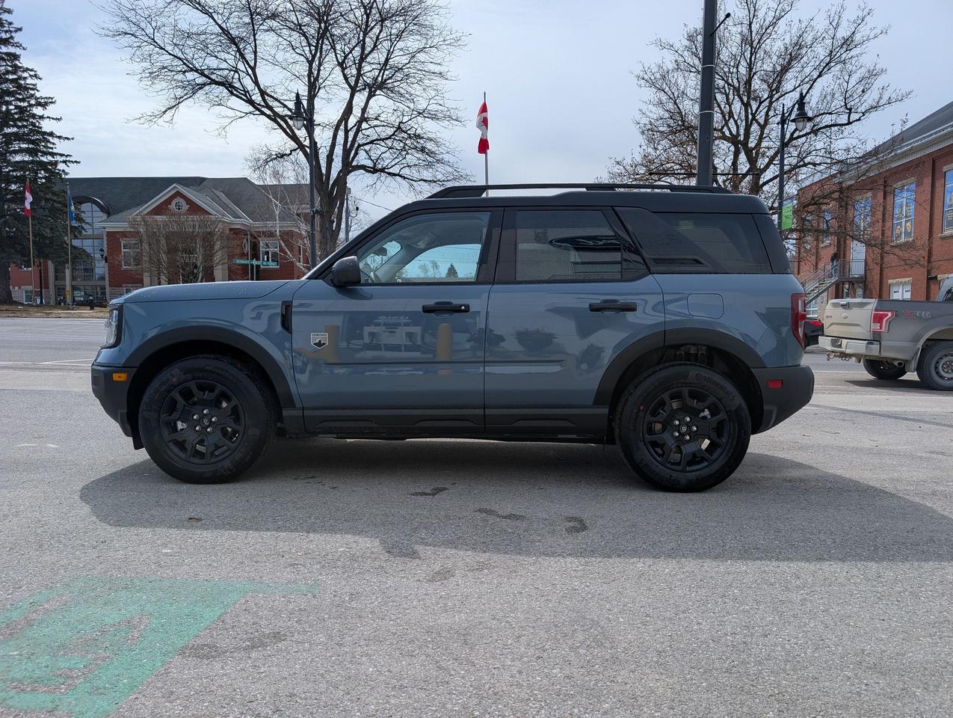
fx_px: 662
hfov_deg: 71.5
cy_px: 359
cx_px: 476
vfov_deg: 56.9
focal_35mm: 24
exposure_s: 1/2370
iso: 21
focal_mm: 6.9
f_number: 1.68
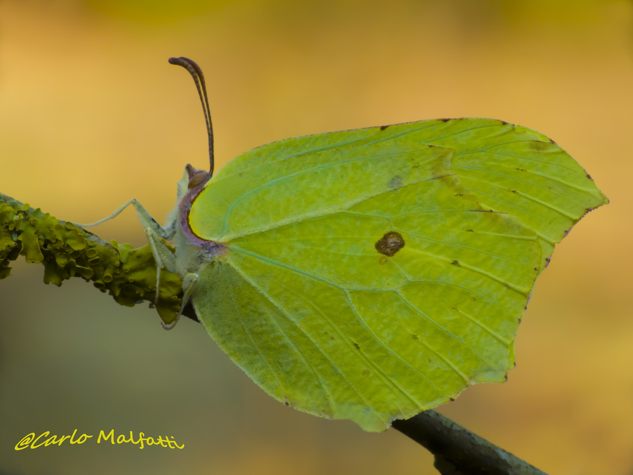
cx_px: 316
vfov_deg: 10.4
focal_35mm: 142
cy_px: 238
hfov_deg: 13.9
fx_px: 2597
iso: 100
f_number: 8
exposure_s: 1/60
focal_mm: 25.6
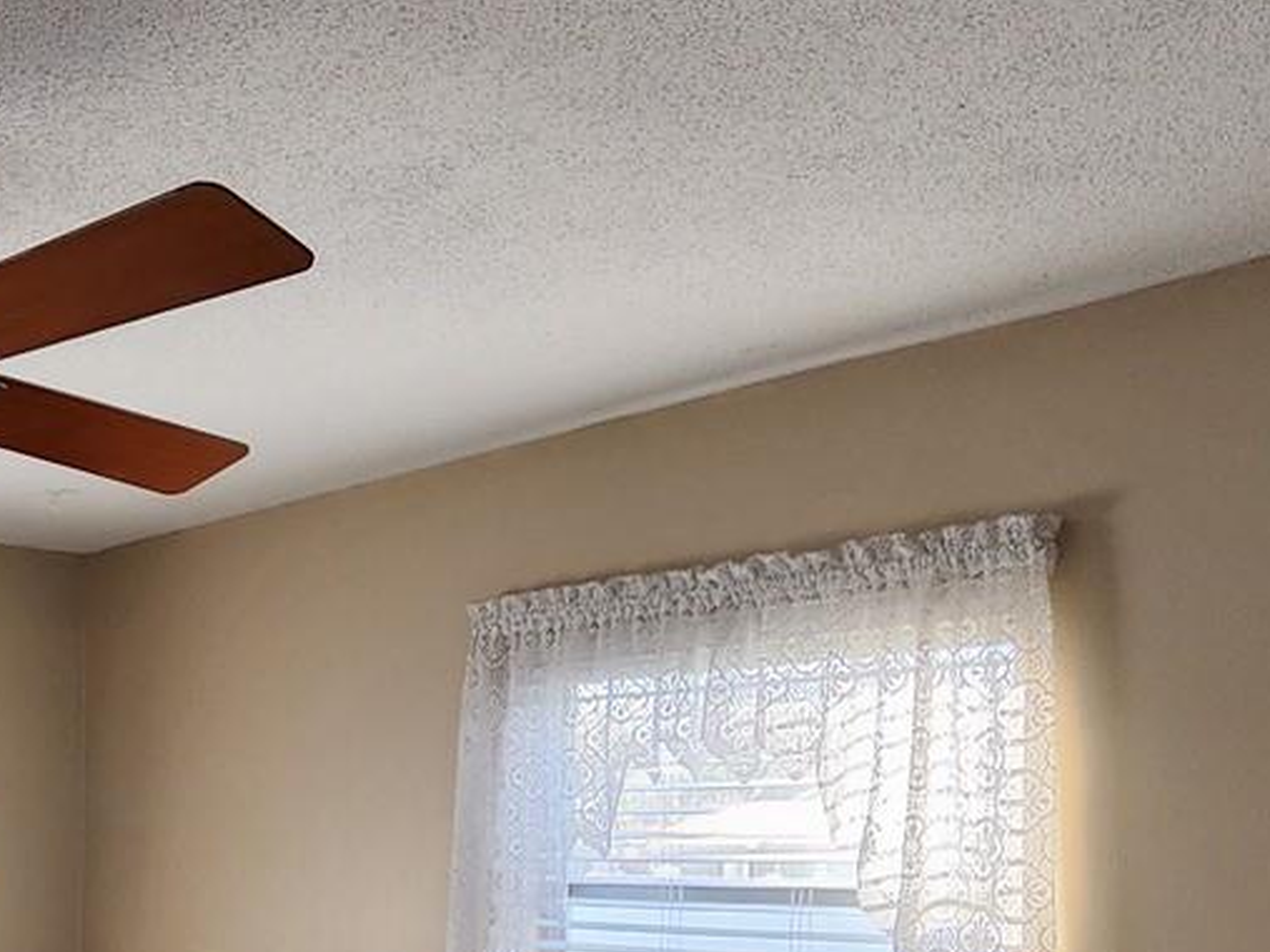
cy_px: 889
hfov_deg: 37.6
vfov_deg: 33.0
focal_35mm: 41
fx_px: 1504
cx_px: -155
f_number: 2.2
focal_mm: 2.2
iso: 160
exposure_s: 1/60
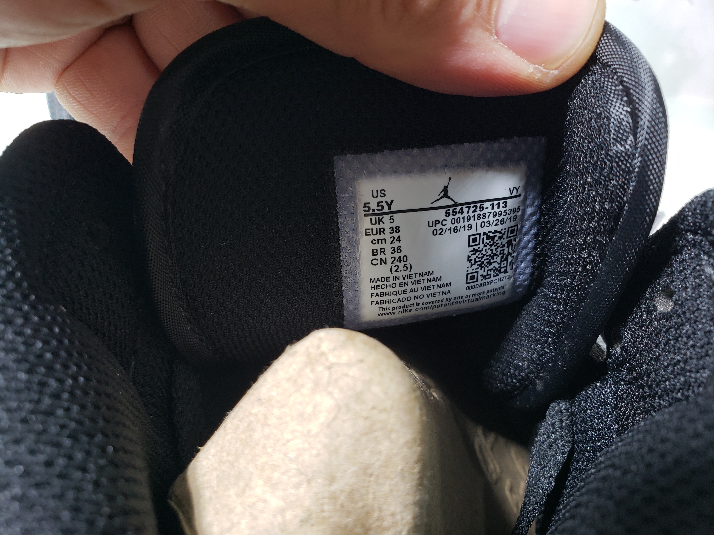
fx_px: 536
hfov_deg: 67.3
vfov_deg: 53.1
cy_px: 268
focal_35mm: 26
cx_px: 357
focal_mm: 4.3
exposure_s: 1/100
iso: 125
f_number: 2.4
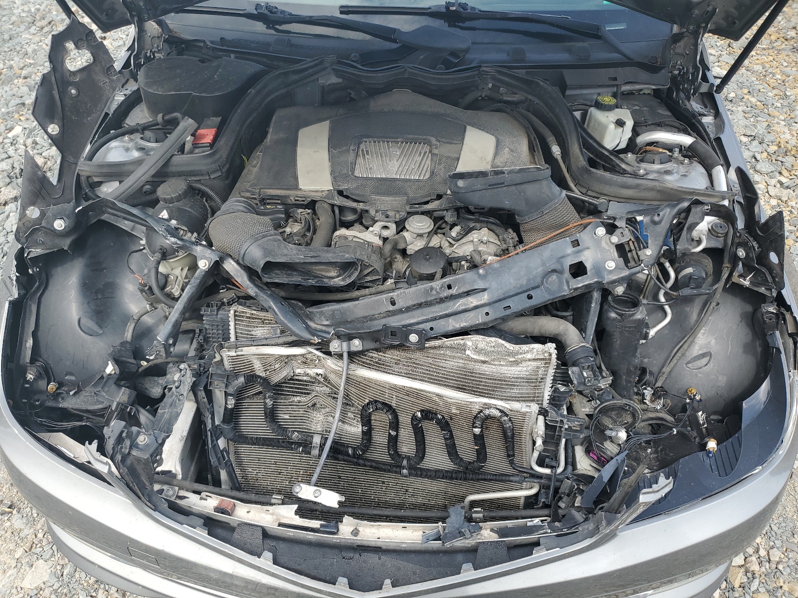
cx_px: 399
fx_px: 599
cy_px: 299
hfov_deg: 67.3
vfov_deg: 53.1
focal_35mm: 26
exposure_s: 1/1111
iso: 50
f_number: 1.5
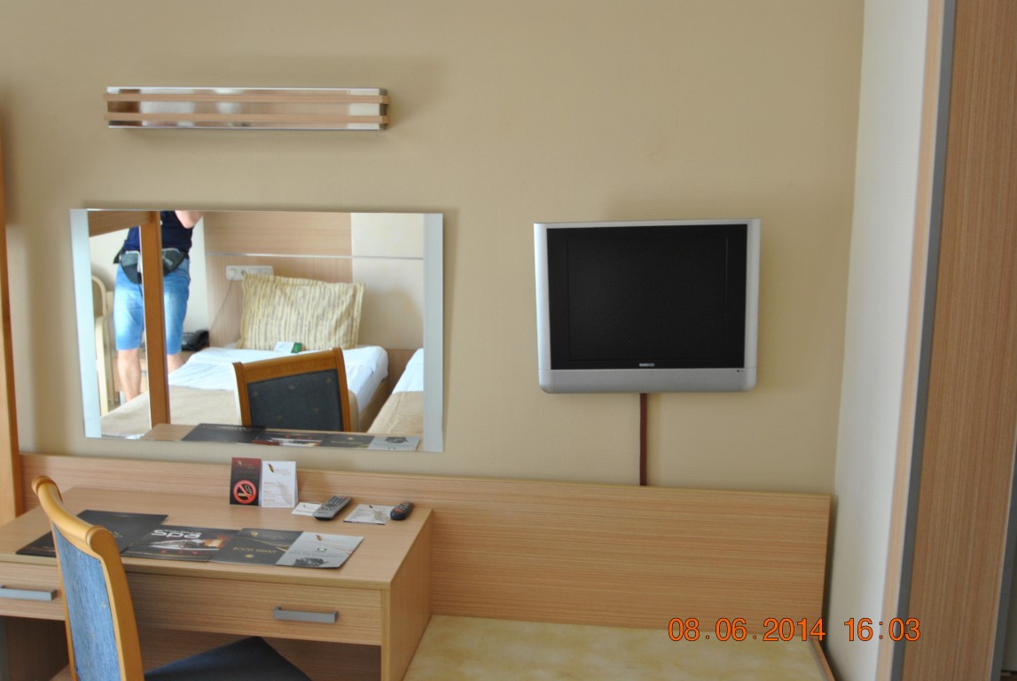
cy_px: 340
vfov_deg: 37.0
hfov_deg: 53.1
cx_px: 508
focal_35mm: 36
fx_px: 1018
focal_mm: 24
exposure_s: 1/30
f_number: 4.5
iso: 320
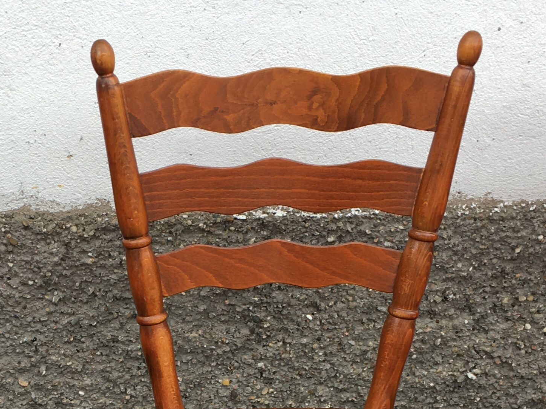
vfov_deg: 17.4
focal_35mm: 81
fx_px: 1278
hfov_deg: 23.9
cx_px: 138
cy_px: 486
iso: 25
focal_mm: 4.15
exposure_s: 1/122
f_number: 2.2
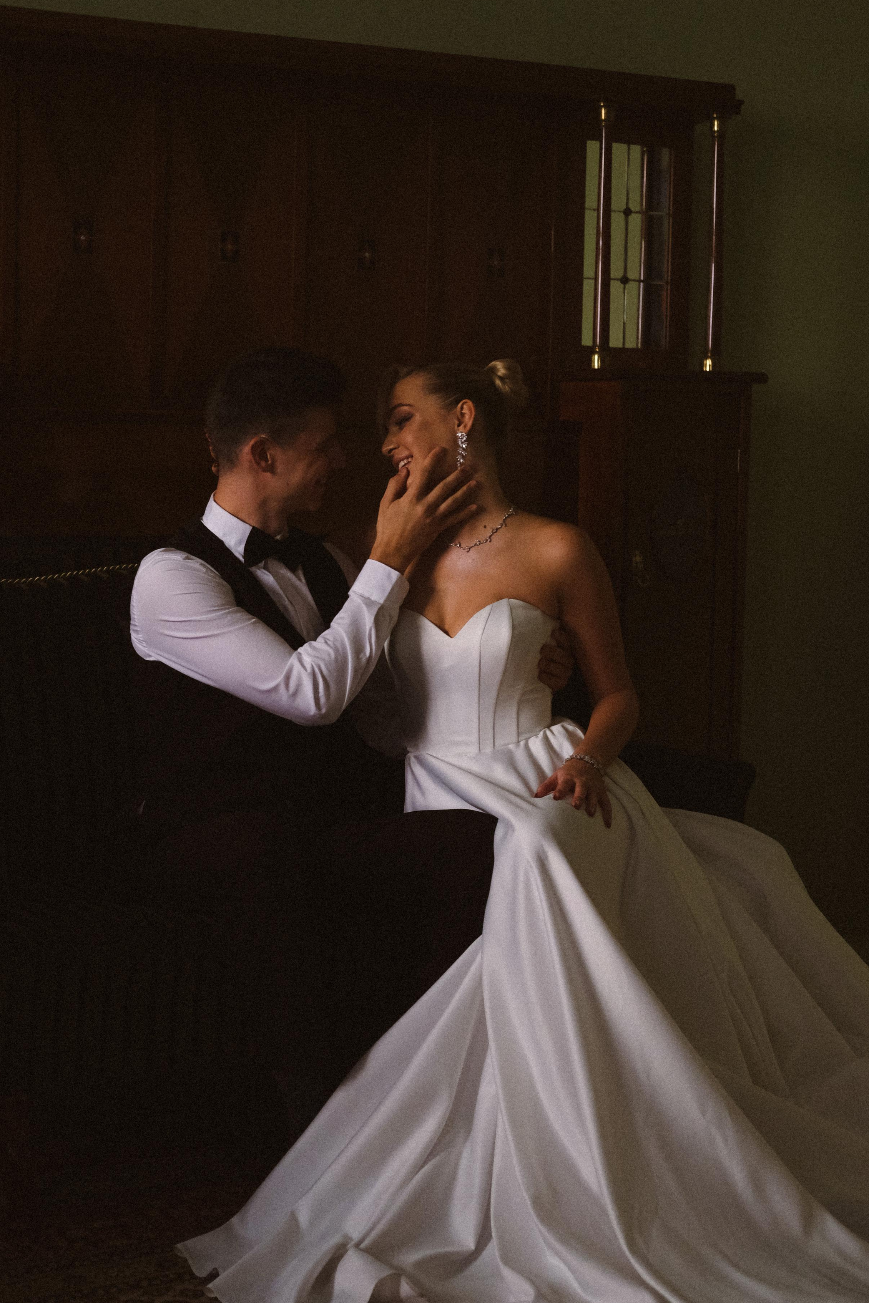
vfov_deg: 33.4
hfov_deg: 22.6
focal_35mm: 60
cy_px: 669
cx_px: 400
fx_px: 2173
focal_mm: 35
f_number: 2
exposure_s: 1/125
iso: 2500
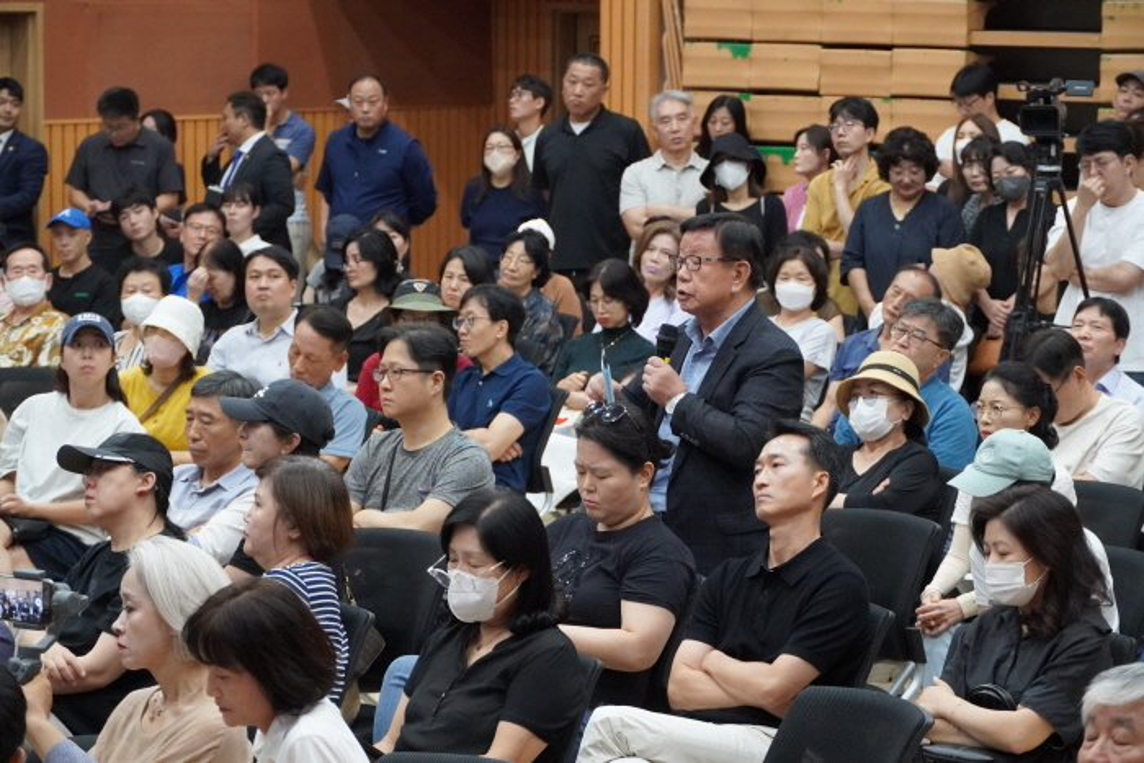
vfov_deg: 11.6
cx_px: 572
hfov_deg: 17.3
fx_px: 3766
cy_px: 382
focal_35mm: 118
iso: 6400
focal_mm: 79
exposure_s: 1/100
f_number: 5.6
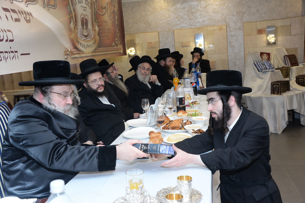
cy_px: 102
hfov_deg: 48.5
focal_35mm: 40
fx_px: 339
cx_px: 152
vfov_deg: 33.4
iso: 1600
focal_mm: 40
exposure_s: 1/100
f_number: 5.6
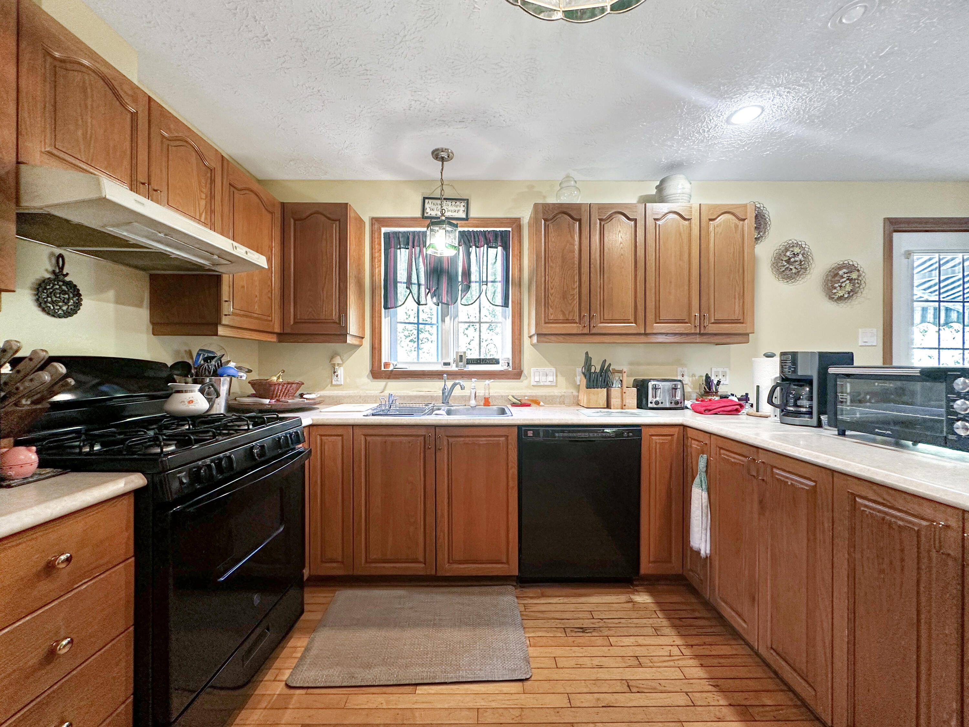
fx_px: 392
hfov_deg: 102.1
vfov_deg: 85.7
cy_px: 364
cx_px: 484
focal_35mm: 14
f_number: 2.2
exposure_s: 1/60
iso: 200
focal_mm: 2.22
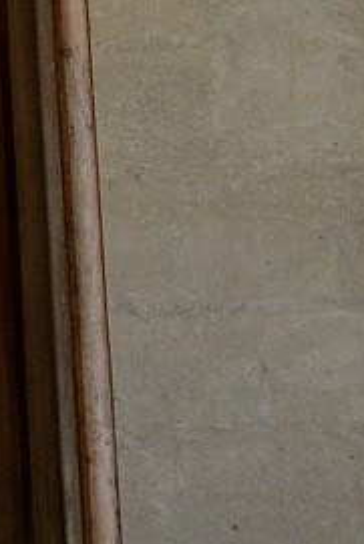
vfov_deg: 8.2
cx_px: -507
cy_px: -933
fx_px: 3393
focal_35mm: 224
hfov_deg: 5.9
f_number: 10
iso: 200
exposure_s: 2
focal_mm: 38
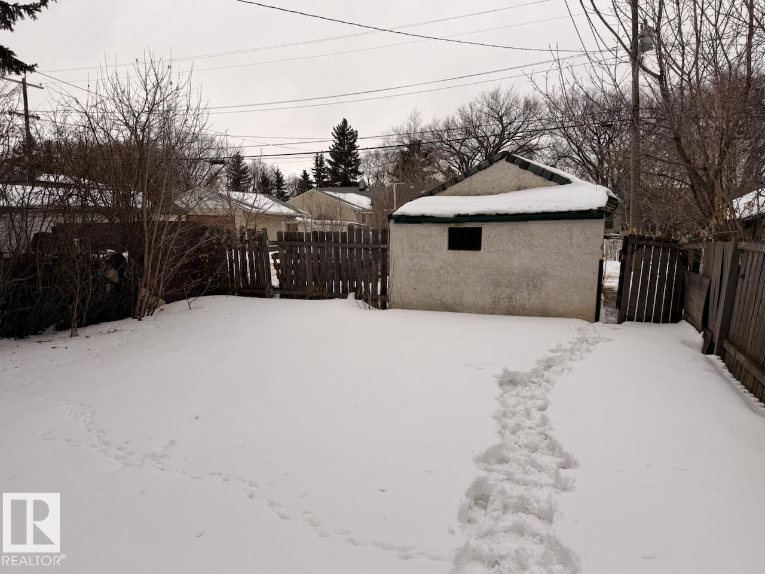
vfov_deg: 56.8
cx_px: 382
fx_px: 530
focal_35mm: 24
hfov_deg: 71.6
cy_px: 287
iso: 80
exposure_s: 1/708
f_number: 1.78
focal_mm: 6.76
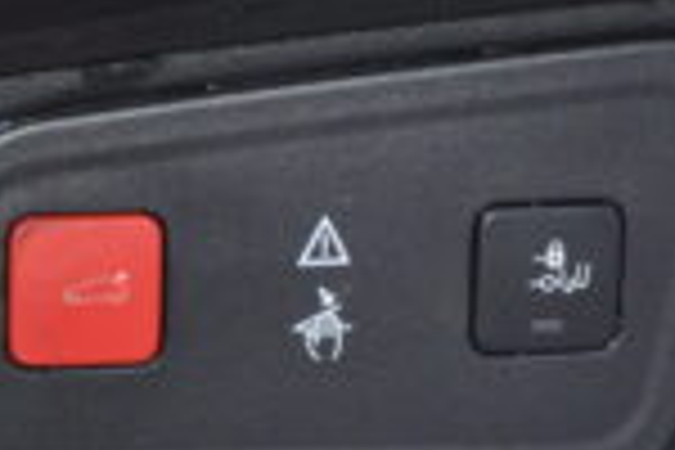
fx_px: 4275
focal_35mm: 228
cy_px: 241
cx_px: 189
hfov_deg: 9.0
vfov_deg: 6.0
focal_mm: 38
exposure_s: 1/60
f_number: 4.5
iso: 800
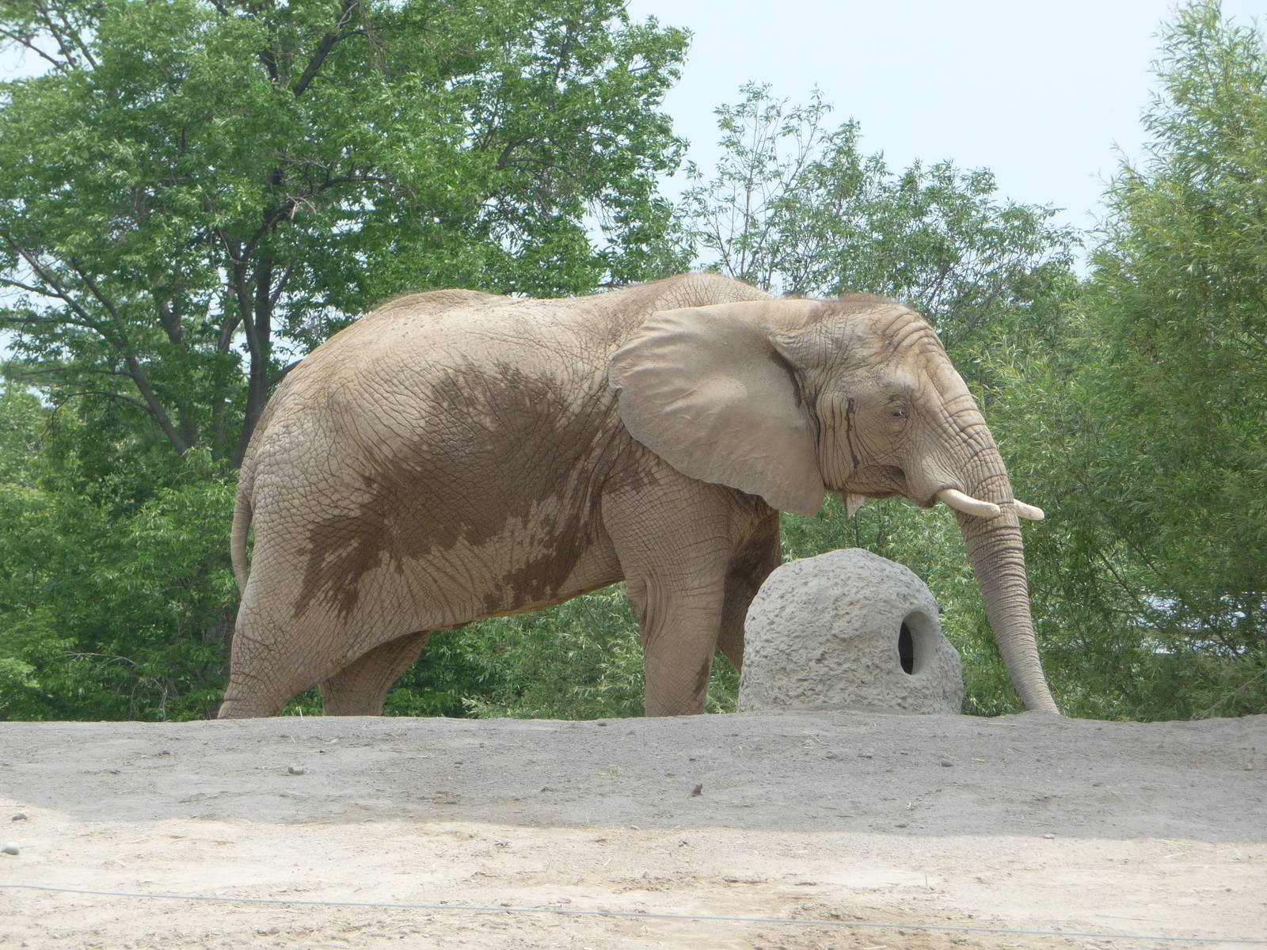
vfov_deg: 9.4
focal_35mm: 158
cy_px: 475
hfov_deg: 12.5
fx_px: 5783
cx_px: 634
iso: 100
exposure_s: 1/400
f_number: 4.8
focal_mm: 27.1
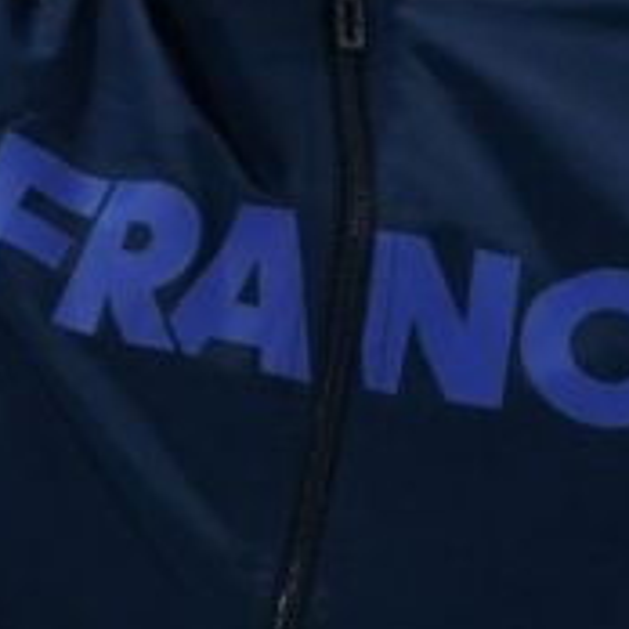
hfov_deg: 1.4
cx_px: 199
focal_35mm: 1281
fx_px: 26335
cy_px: 105
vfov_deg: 1.4
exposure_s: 1/250
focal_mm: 146
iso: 1000
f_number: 2.8
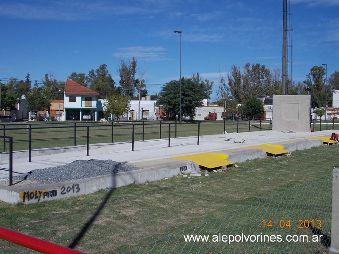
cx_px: 170
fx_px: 421
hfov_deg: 43.9
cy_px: 127
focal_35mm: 43
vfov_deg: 33.6
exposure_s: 1/640
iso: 80
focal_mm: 6.1
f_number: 6.5
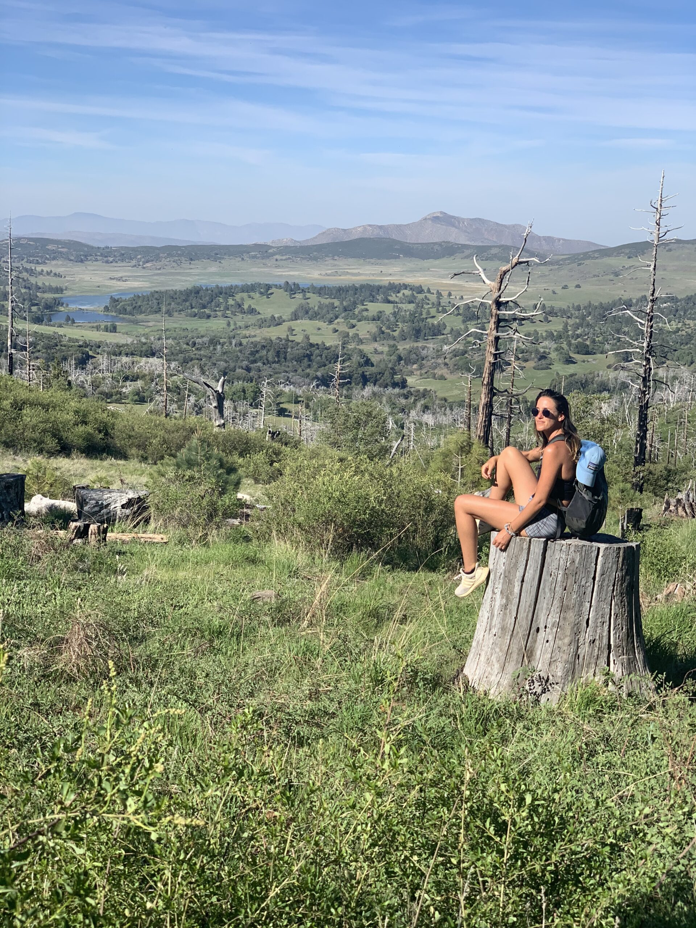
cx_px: 348
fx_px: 1394
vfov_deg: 36.8
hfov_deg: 28.0
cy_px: 464
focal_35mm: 52
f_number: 2.4
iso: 16
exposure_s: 1/1170
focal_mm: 6
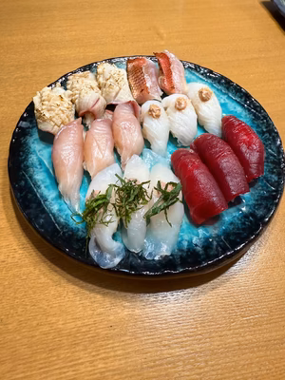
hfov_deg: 56.8
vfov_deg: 71.6
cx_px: 142
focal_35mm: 24
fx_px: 263
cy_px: 190
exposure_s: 1/79
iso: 320
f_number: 2.2
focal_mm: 2.22
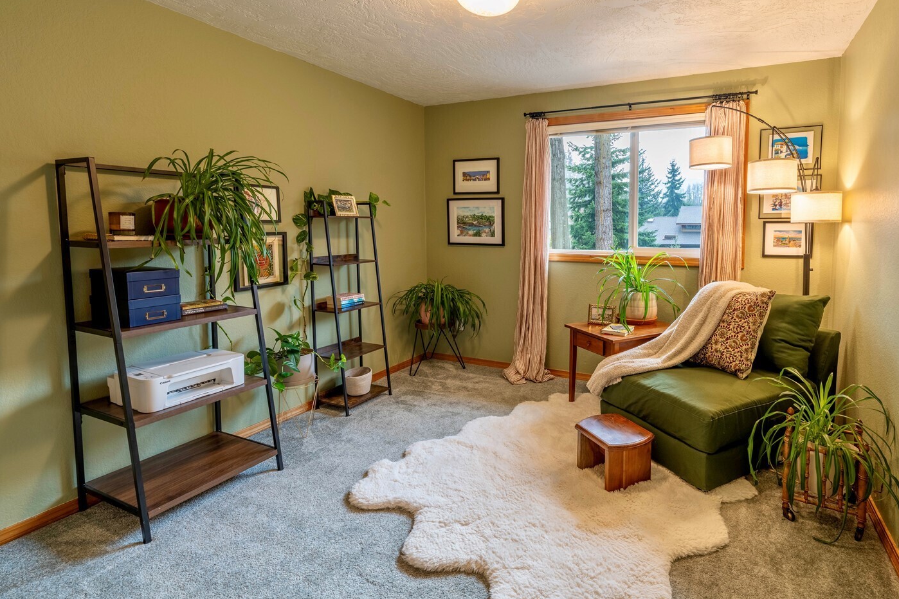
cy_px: 267
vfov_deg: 70.2
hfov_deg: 92.7
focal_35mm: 17
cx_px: 514
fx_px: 424
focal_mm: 14
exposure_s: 1/30
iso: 320
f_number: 8
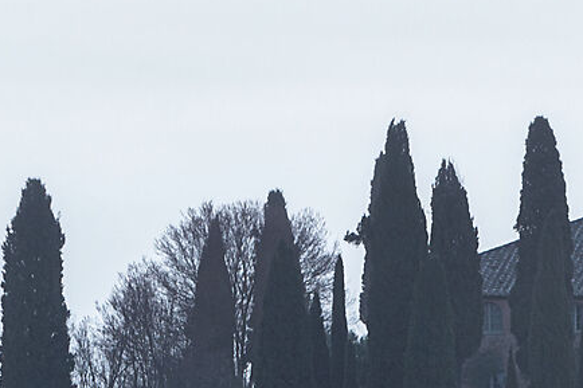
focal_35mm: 1105
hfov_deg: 1.9
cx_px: 994
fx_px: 17887
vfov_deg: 1.2
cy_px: 237
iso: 100
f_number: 9
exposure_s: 1/2.5
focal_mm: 200
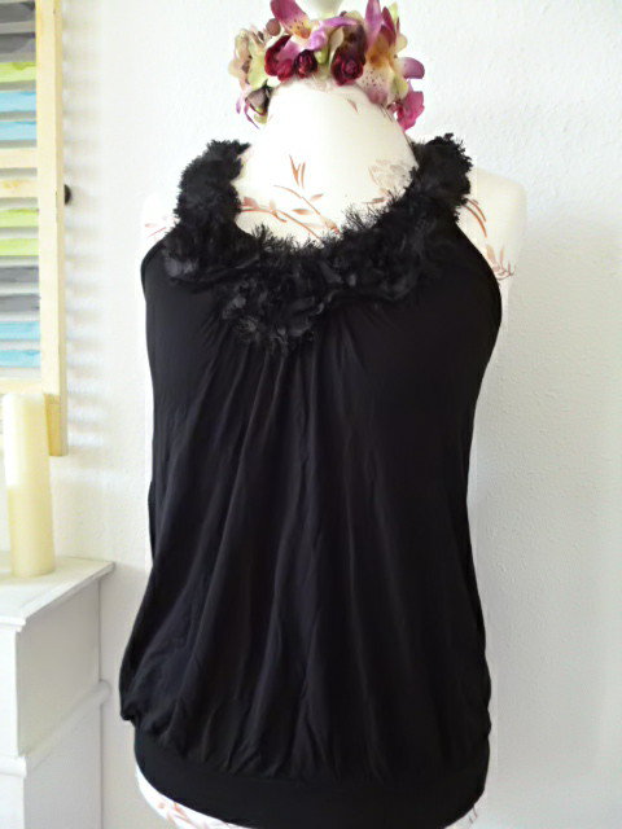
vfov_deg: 63.4
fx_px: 671
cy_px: 414
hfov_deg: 49.7
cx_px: 311
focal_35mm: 28
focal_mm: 5
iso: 800
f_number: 3.1
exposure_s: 1/20
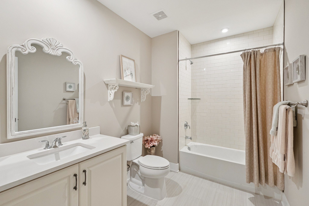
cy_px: 103
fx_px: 137
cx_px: 154
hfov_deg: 96.7
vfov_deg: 73.8
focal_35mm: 16
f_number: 4
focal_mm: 16
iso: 2000
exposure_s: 1/125
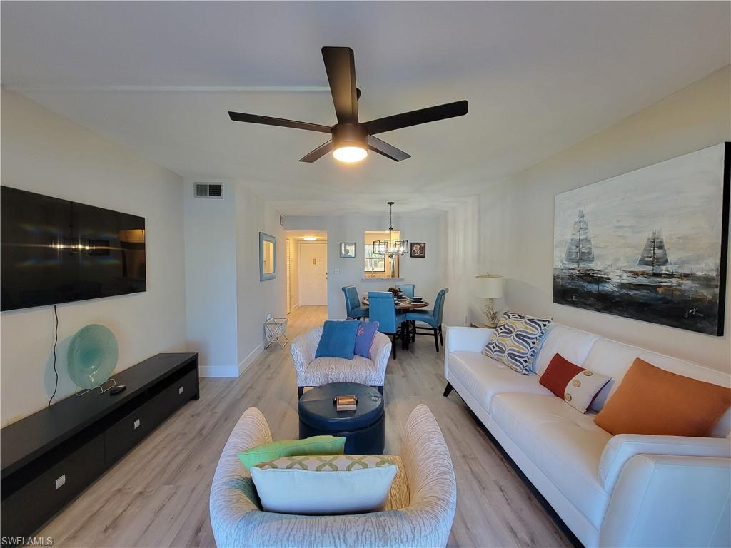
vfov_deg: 89.9
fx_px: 275
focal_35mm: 13
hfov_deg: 106.2
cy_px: 274
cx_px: 366
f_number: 2.2
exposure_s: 1/60
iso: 200
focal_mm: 2.2
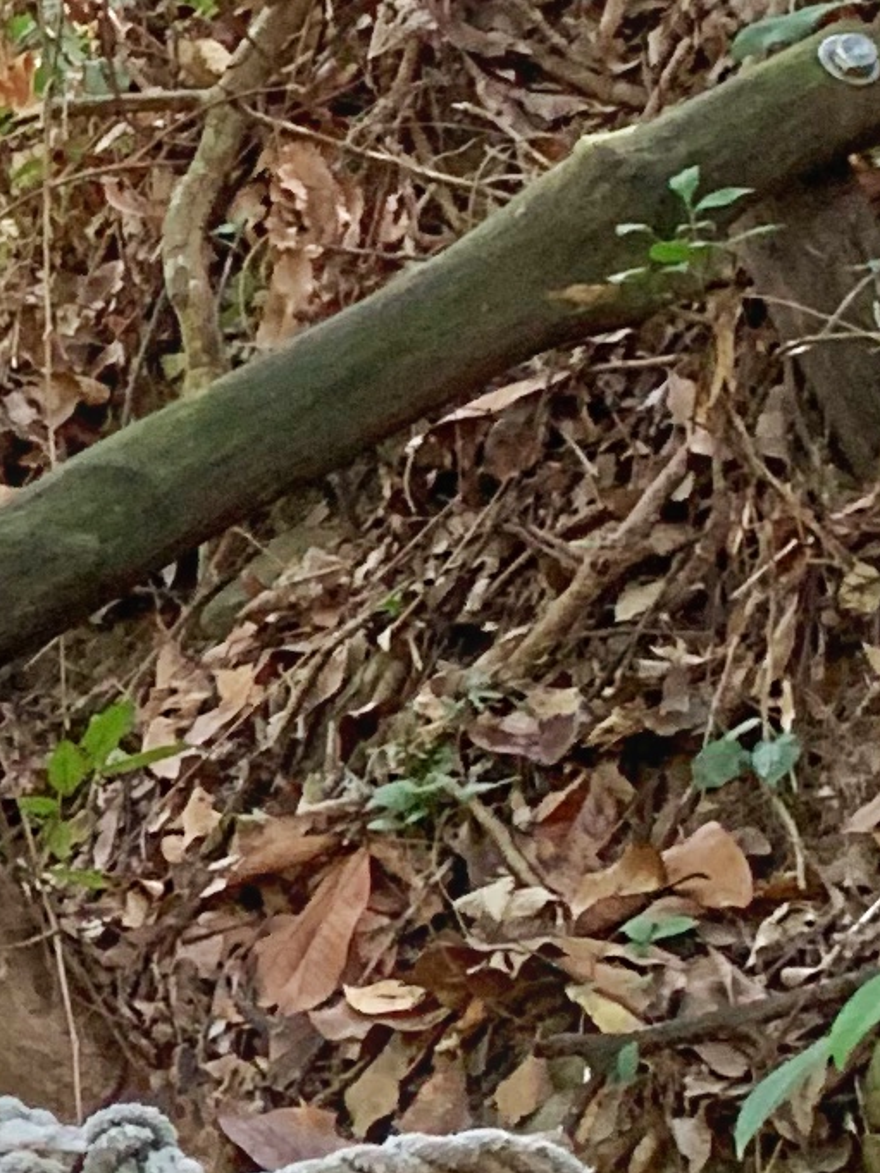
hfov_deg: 8.4
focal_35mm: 154
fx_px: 5218
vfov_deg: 12.8
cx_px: -1621
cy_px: 493
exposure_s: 1/60
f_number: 1.8
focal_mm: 4.25
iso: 200
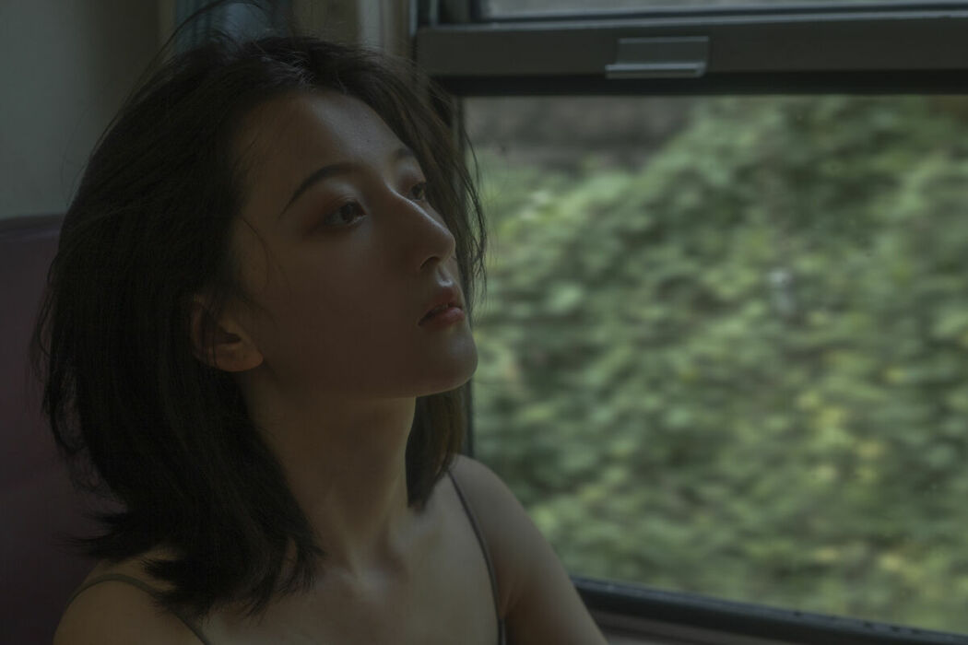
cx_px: 484
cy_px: 322
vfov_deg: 27.0
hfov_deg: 39.6
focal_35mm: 50
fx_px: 1344
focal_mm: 50
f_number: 5
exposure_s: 1/200
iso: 400
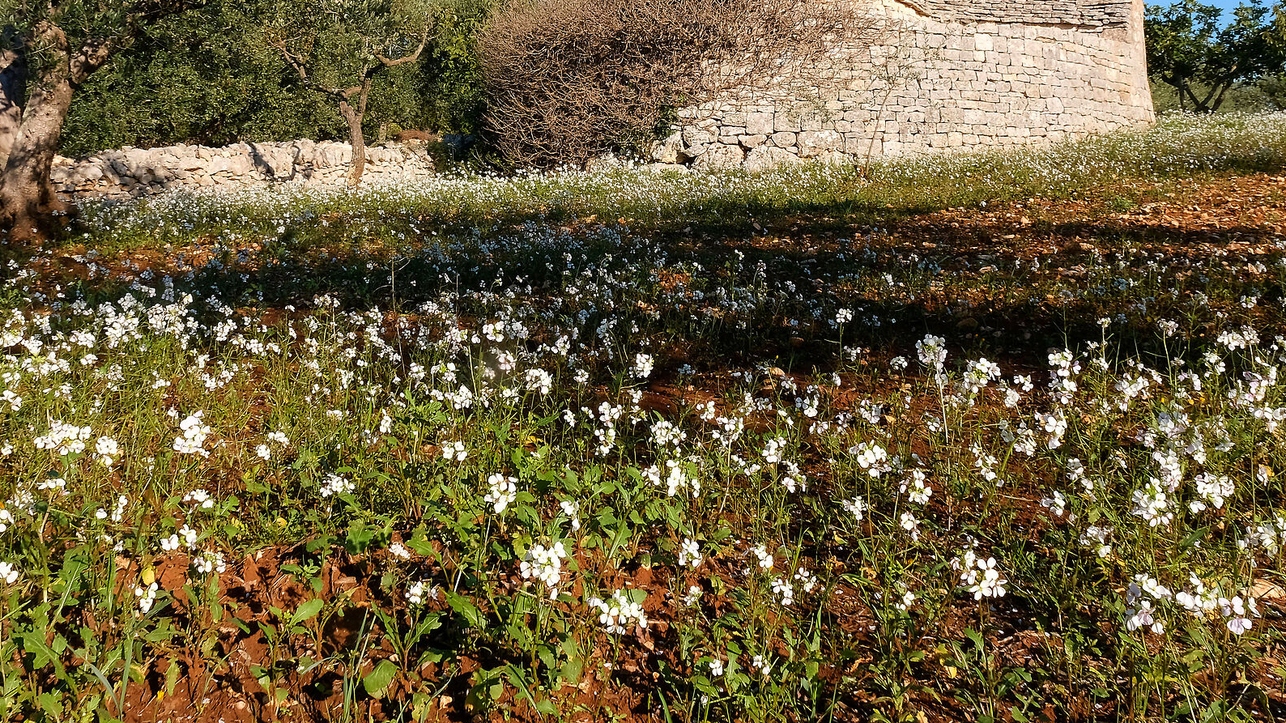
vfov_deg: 30.6
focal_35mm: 38
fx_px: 1296
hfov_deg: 52.8
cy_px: 164
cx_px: 617
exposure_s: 1/58
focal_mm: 16
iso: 160
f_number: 16
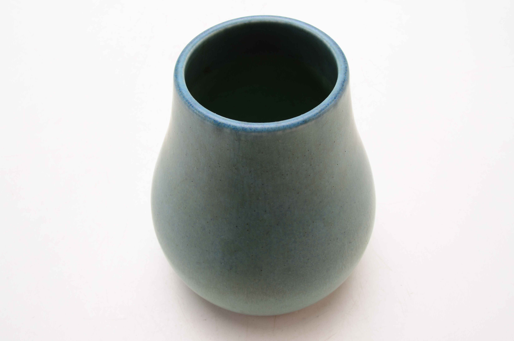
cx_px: 257
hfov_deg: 51.4
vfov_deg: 35.3
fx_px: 534
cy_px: 170
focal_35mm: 38
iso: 100
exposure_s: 1/160
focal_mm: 25
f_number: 20
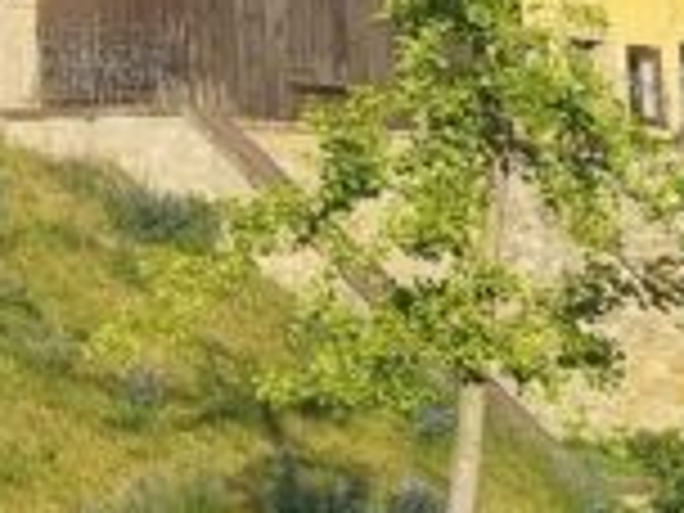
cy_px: -387
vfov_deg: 8.2
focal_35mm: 175
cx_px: -837
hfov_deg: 10.1
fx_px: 3458
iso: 50
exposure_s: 1/2504
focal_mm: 5.4
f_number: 1.8
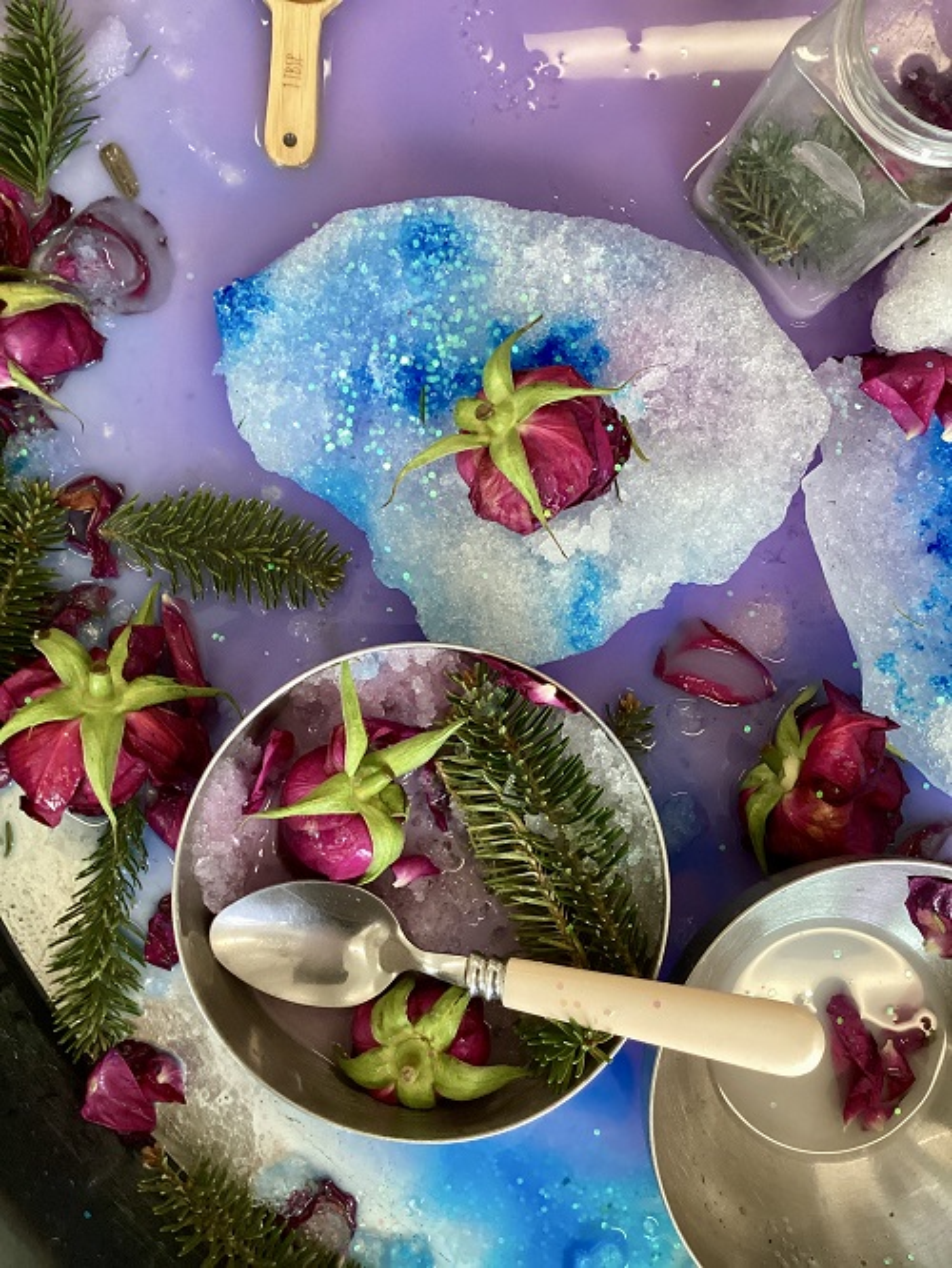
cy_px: 634
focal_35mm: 31
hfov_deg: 45.5
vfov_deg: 58.3
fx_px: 1136
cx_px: 476
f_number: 2.4
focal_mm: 3.3
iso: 250
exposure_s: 1/50
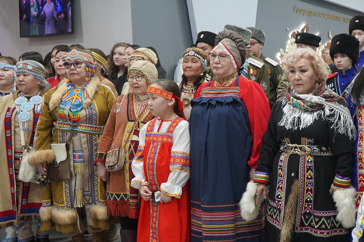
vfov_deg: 26.9
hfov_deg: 37.6
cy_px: 143
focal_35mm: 50
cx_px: 312
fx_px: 505
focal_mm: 28
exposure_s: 1/200
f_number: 4
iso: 3200
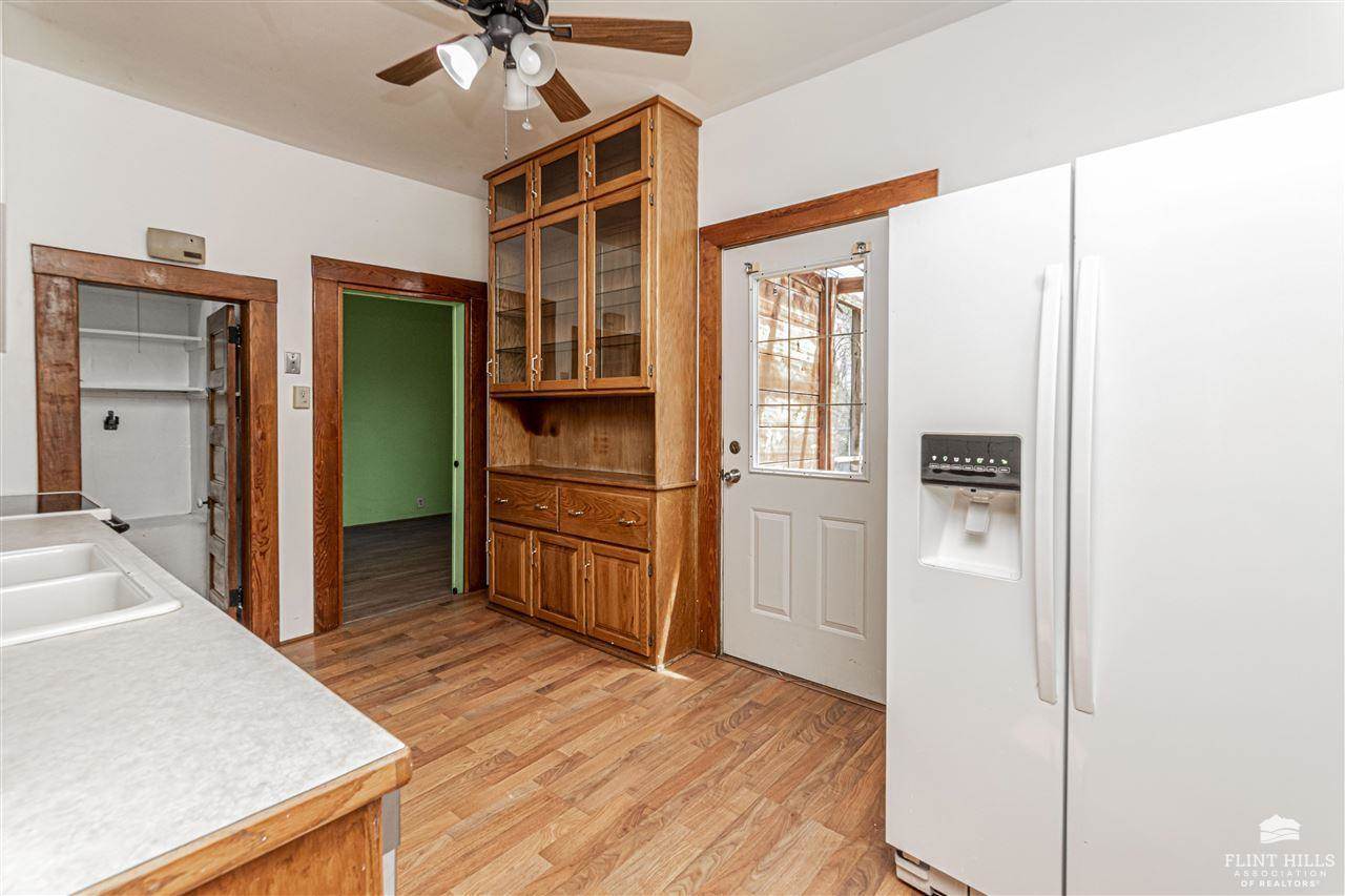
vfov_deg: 77.3
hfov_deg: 100.4
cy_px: 448
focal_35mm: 15
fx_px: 560
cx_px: 672
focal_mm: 10
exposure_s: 1/60
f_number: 10
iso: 800
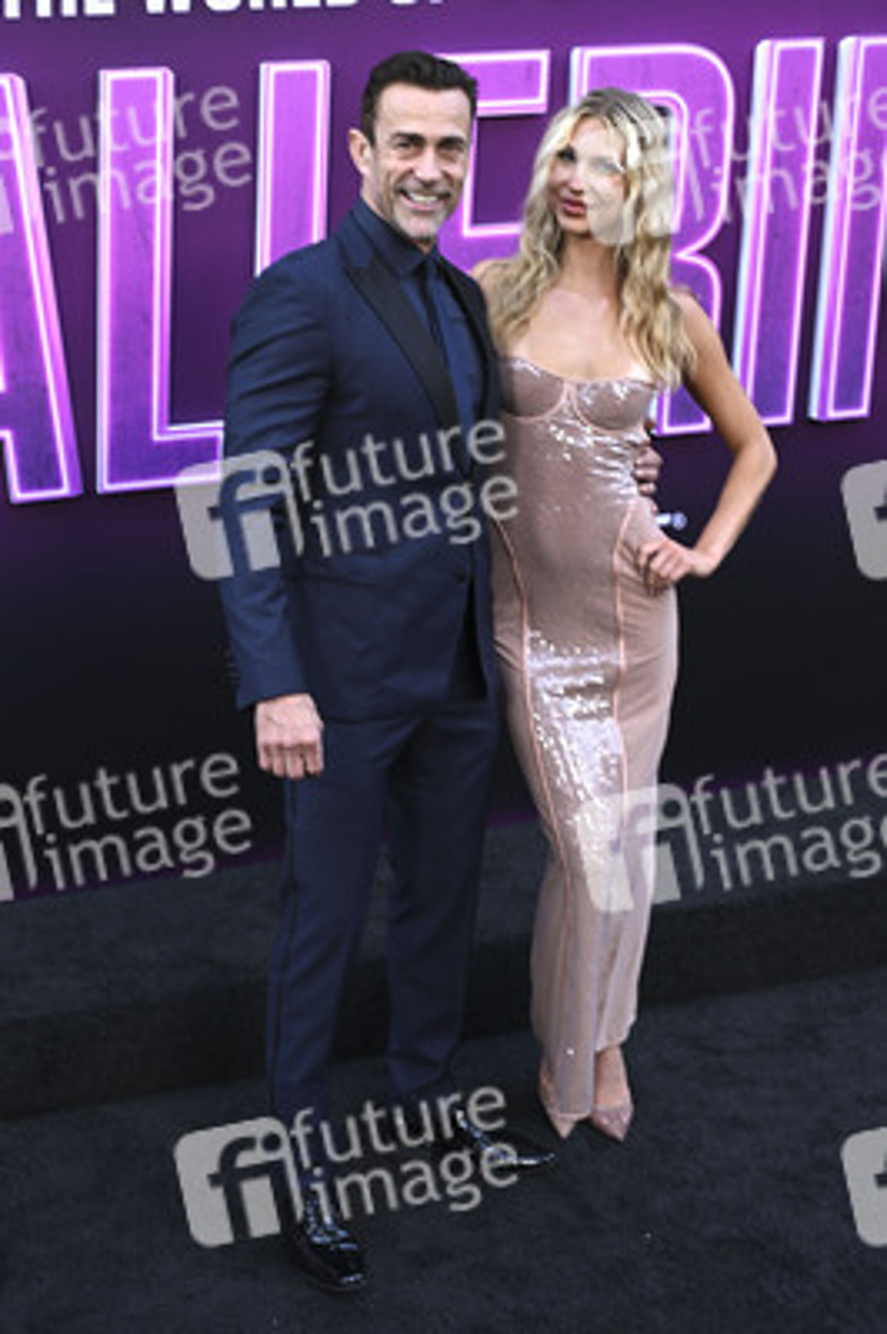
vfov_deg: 50.7
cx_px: 444
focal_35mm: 38
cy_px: 667
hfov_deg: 35.0
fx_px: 1407
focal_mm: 38
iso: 1250
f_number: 6.3
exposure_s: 1/320
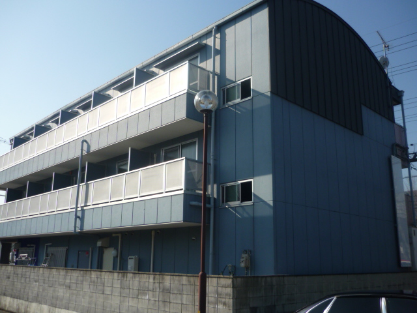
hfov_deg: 55.4
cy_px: 156
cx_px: 208
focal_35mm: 33
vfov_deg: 42.9
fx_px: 398
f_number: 8
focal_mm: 5.5
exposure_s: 1/200
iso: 100
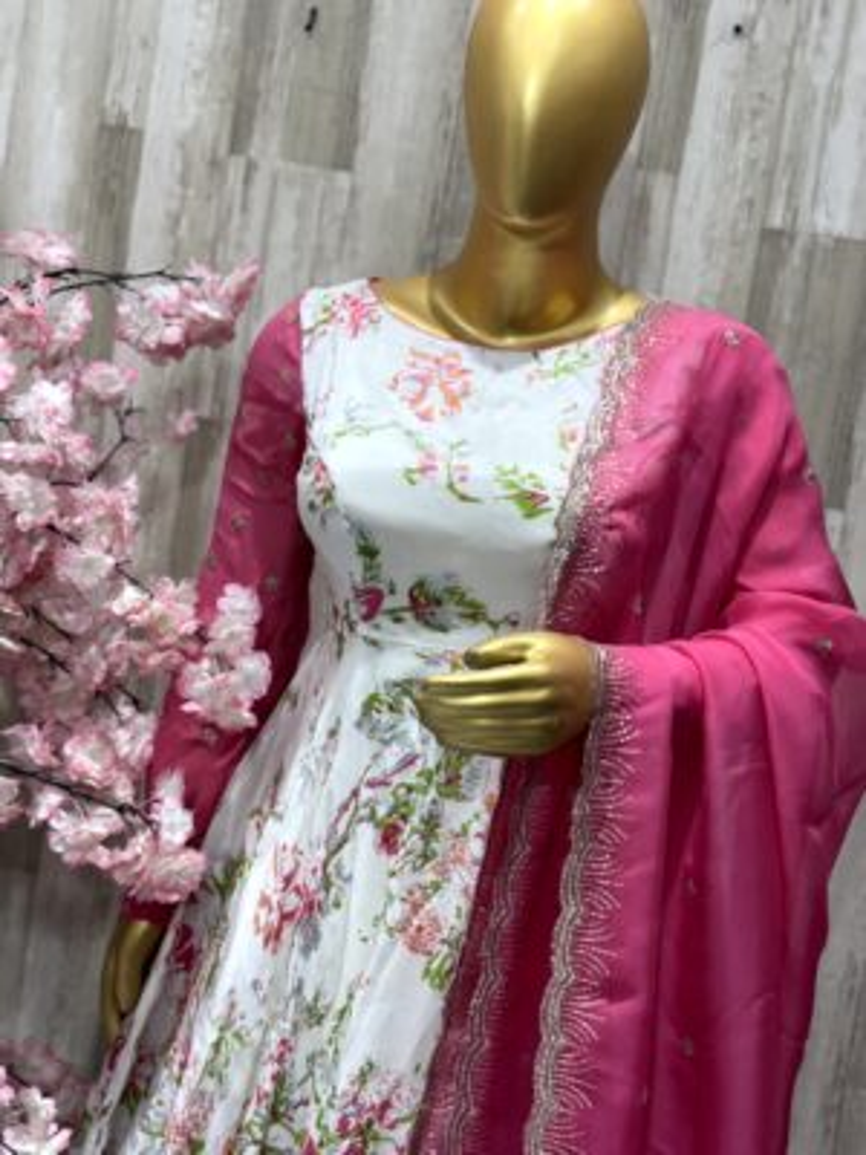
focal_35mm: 52
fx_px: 1735
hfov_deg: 28.0
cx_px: 433
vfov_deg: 36.8
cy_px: 578
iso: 40
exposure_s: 1/100
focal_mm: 5.96
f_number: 1.6
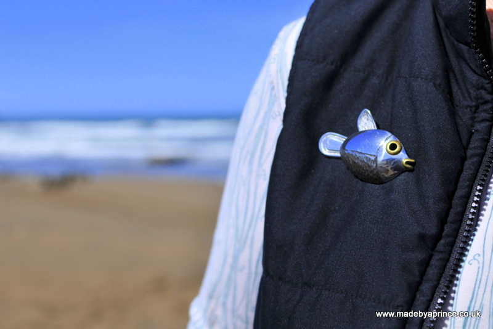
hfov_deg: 37.8
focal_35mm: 52
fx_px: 719
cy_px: 164
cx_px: 246
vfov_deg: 25.8
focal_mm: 35
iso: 200
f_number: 3.5
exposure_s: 1/4000
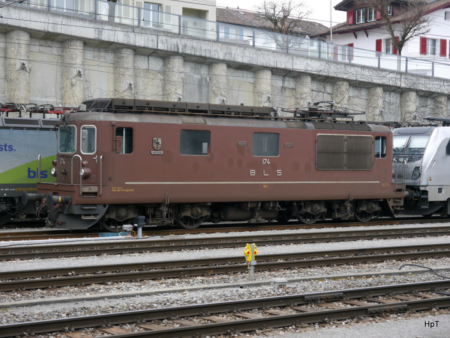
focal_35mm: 72
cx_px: 225
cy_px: 169
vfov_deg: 20.4
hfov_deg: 27.0
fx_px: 936
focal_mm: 36
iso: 250
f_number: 5.3
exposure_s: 1/80
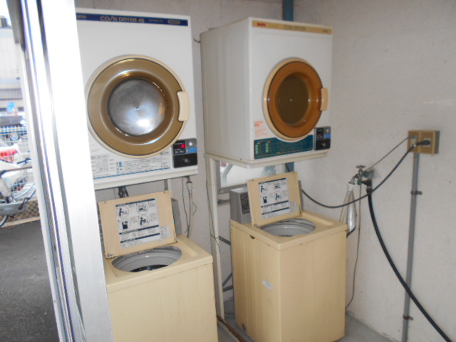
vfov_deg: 53.1
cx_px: 228
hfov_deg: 67.3
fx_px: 343
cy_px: 171
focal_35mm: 26
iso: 200
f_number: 3.2
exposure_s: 1/25
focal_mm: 4.6
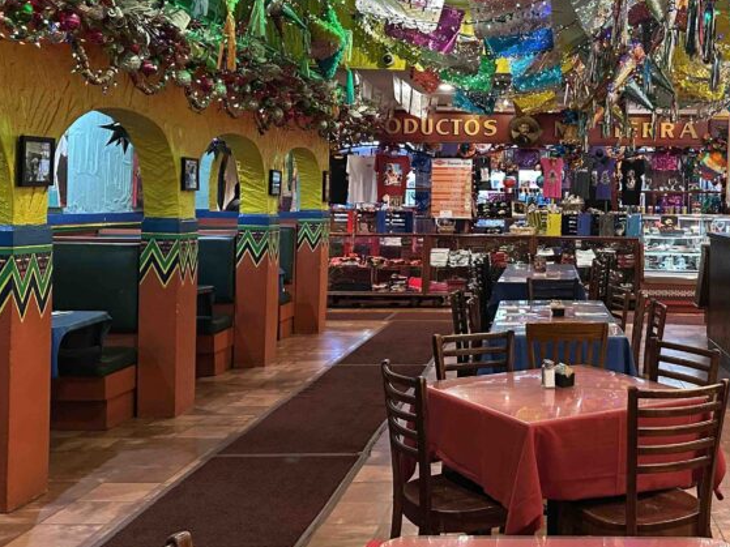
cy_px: 191
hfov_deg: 41.5
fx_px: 928
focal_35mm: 44
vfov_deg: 32.6
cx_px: 562
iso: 500
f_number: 1.78
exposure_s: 1/60
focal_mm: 6.86
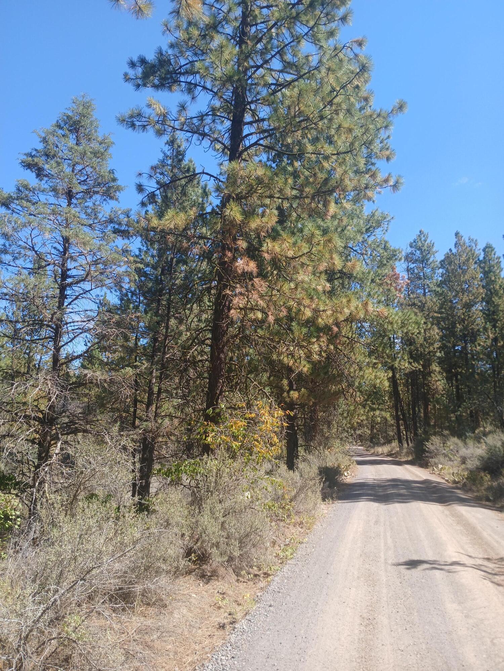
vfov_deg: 67.3
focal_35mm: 26
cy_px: 336
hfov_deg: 53.1
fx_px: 505
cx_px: 252
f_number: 1.8
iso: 20
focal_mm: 3.98
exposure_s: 1/238
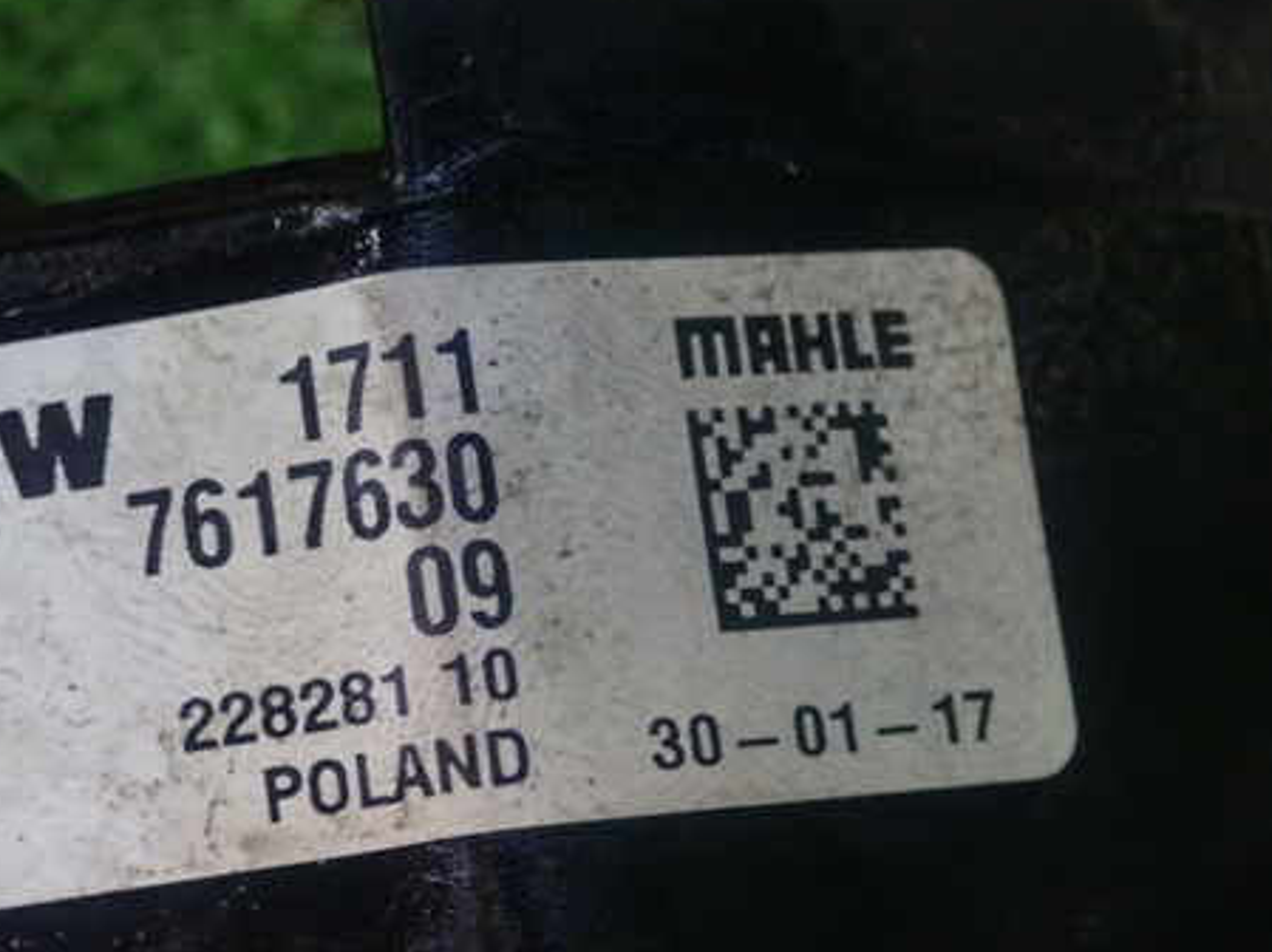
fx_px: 3782
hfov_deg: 19.0
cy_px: 550
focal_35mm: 103
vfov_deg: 14.3
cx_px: 442
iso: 800
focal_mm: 13.65
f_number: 4.1
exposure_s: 1/30
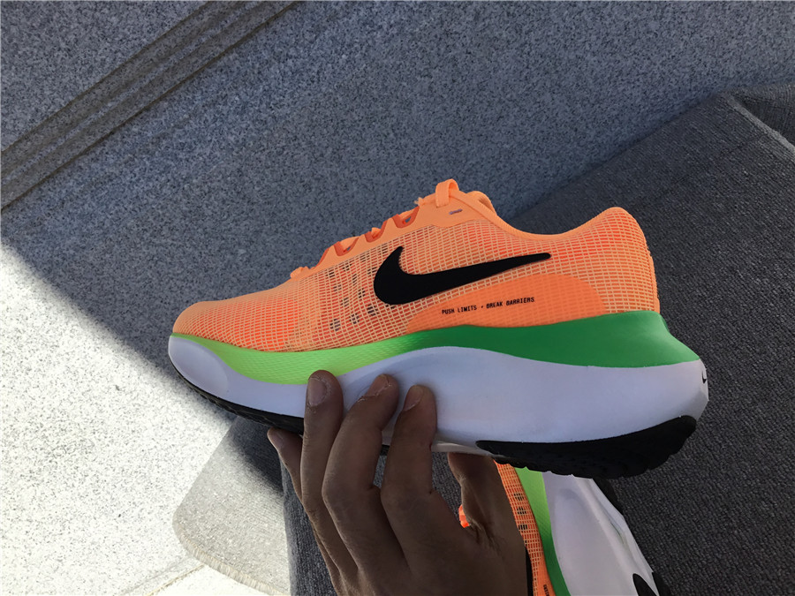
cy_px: 298
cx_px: 398
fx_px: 712
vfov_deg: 45.4
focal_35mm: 31
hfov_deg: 58.4
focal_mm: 3.3
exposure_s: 1/1072
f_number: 2.4
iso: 25
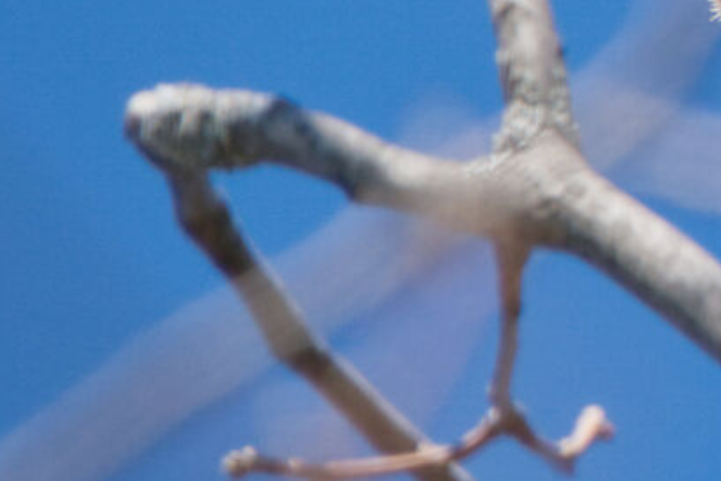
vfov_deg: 0.3
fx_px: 99548
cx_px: 1945
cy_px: -216
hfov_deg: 0.4
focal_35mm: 4969
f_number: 9
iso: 400
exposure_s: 1/500
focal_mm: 840
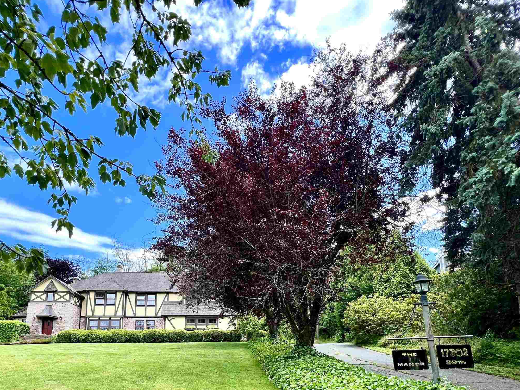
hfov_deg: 81.4
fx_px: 300
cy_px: 296
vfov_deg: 61.9
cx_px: 227
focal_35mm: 20
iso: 32
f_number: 1.8
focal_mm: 1.57
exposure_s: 1/259
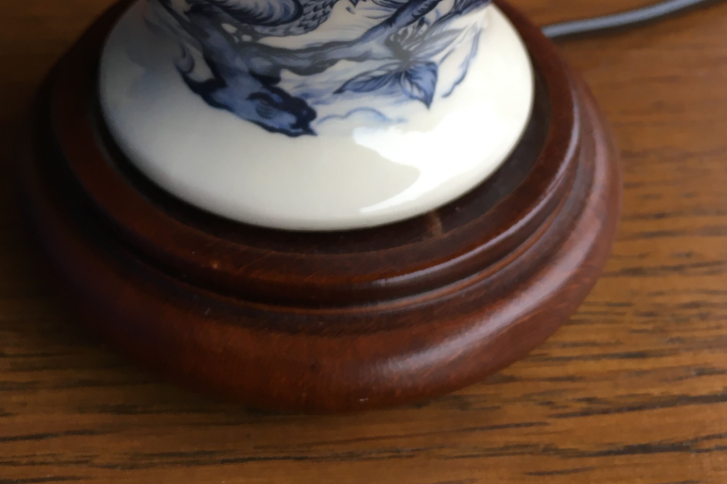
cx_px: 321
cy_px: 69
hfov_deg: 42.7
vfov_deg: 28.4
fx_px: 929
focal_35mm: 46
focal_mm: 4.15
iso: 64
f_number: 2.2
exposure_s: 1/33
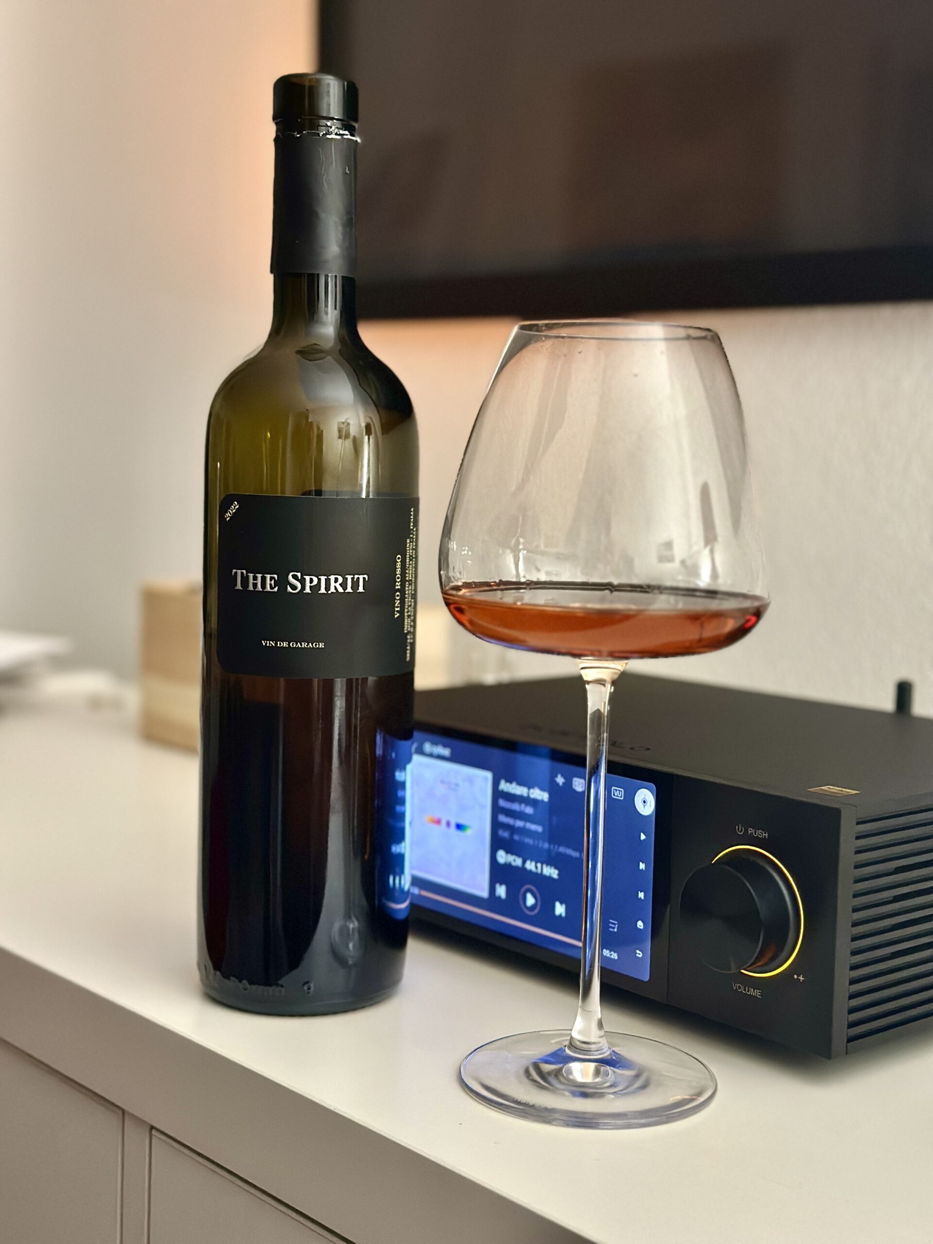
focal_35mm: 48
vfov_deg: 39.7
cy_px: 622
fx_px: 1725
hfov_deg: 30.3
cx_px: 466
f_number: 1.78
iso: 500
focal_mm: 6.86
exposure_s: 1/33
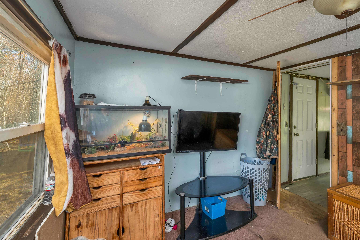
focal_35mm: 14
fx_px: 140
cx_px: 180
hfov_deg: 104.3
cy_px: 120
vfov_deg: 81.2
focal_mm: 14
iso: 400
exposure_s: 1/6
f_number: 8
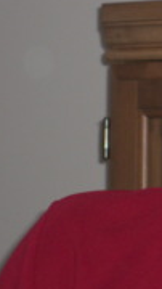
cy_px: 105
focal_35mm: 310
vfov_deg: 7.0
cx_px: 319
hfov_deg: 3.9
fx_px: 2372
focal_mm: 23.7
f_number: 5.1
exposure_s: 1/60
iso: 200
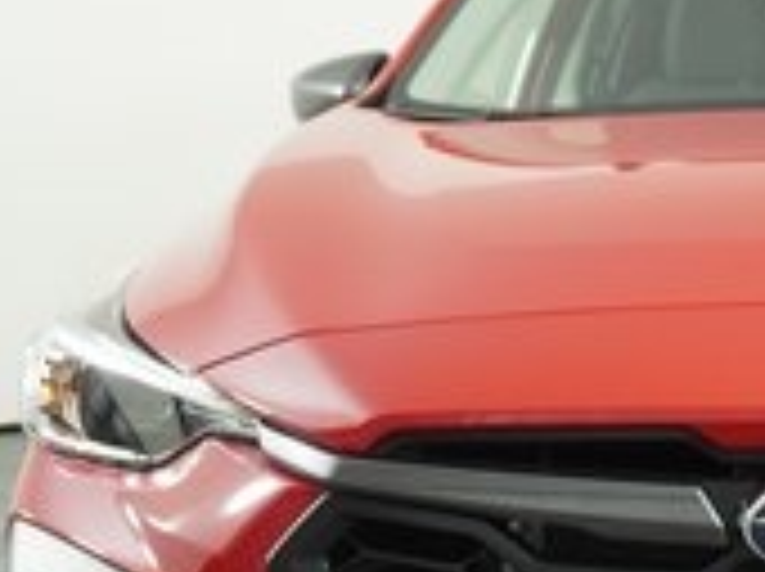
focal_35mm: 87
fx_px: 1920
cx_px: 846
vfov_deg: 16.4
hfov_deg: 21.4
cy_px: 624
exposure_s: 1/160
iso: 500
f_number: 4
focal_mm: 16
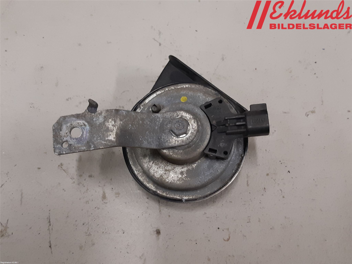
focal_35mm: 26
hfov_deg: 67.3
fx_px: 264
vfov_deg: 53.1
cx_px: 176
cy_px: 132
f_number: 1.7
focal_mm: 3.93
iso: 125
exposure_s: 1/50
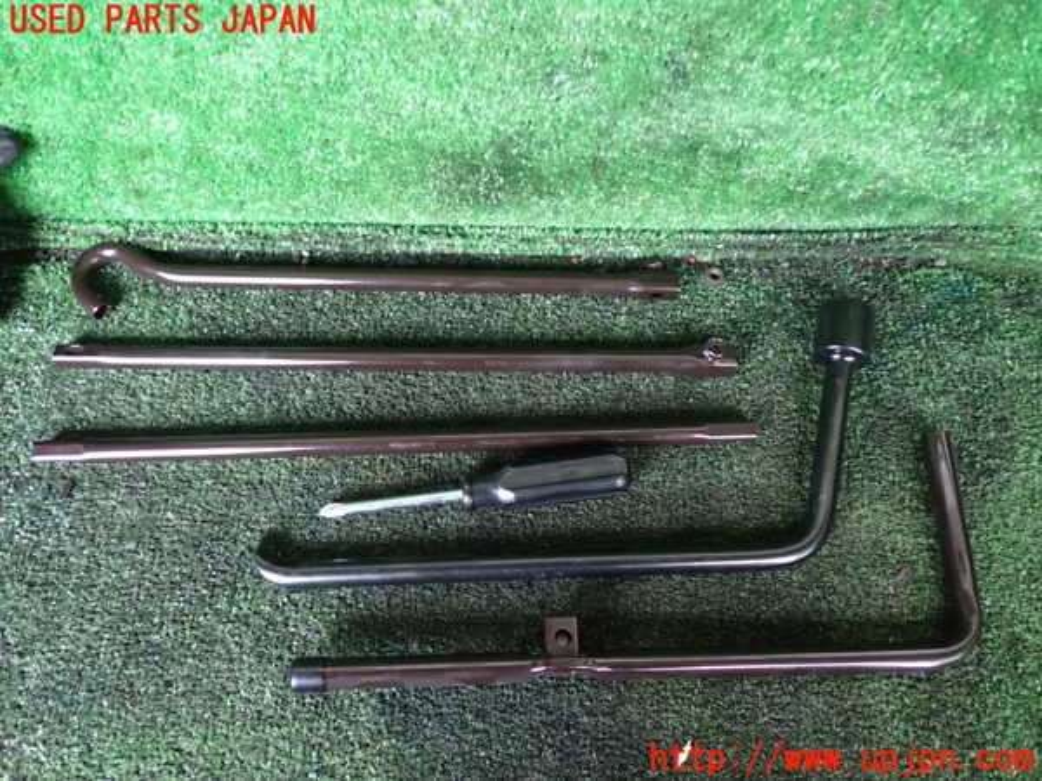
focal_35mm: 30
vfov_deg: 46.8
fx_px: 903
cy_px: 390
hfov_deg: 60.0
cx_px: 521
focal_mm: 5.4
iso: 800
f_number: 2.3
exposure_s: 1/25
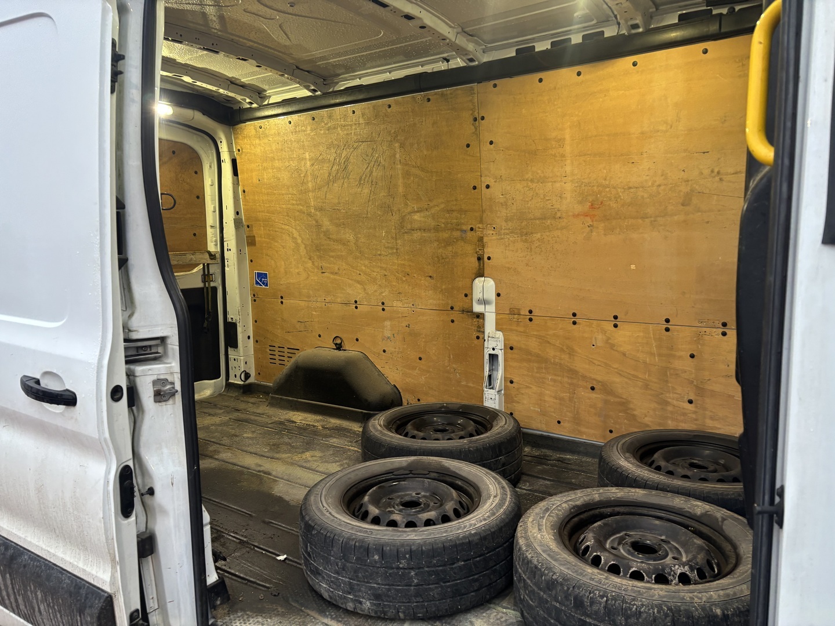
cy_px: 313
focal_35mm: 26
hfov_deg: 67.3
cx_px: 418
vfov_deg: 53.1
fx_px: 627
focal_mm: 5.96
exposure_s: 1/50
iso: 160
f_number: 1.6
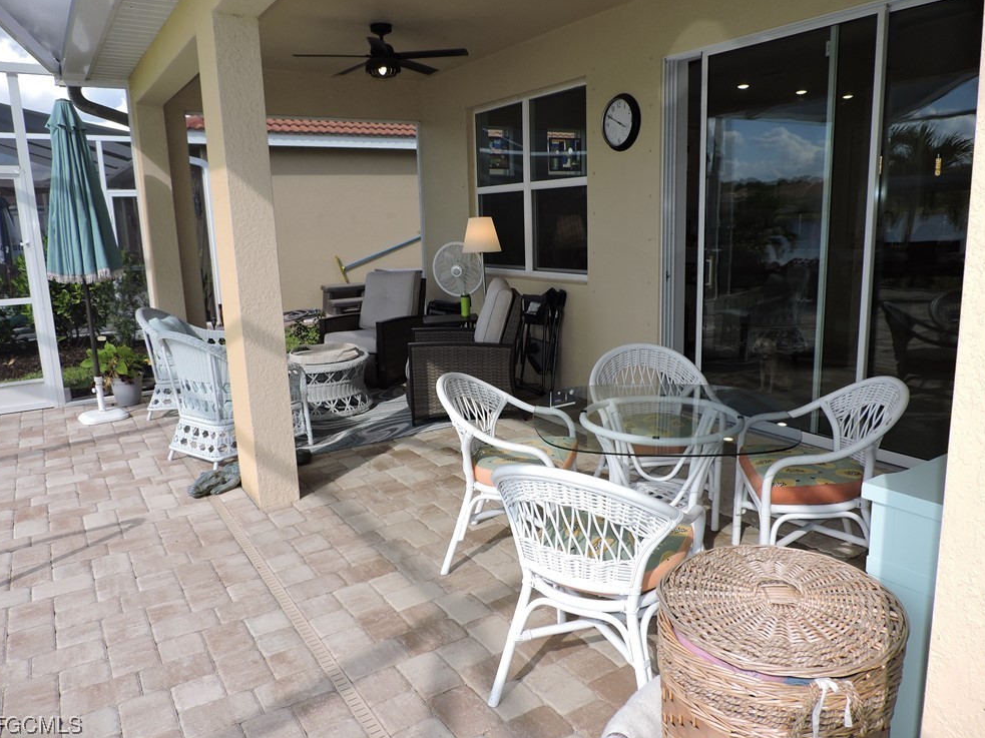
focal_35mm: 25
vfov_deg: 54.9
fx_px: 711
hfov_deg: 69.4
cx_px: 499
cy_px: 362
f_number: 3
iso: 100
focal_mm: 4.3
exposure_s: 1/400
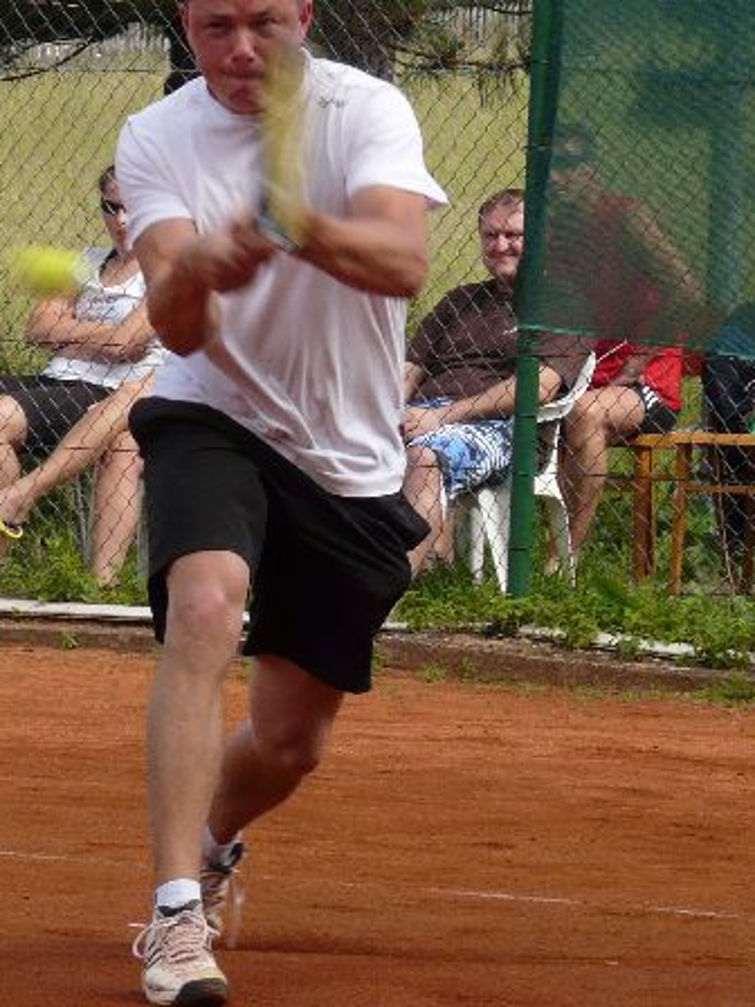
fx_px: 9655
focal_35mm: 332
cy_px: 495
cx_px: 371
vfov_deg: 6.0
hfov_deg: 4.5
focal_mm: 30.6
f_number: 5
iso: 125
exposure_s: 1/250
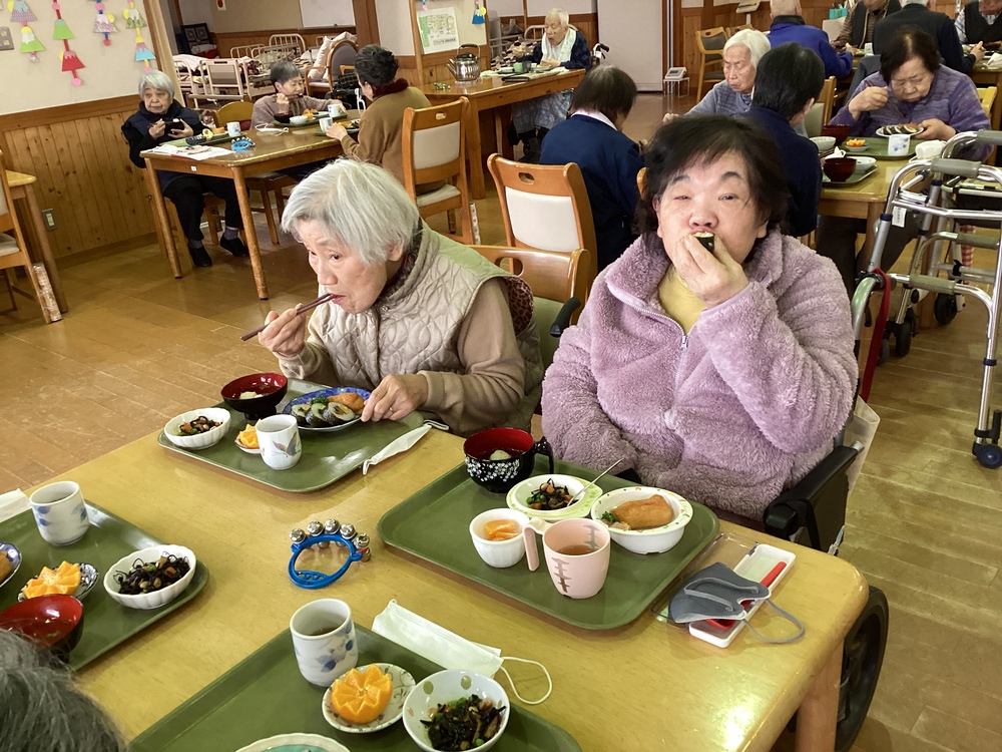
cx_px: 501
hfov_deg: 58.4
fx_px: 897
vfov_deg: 45.4
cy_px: 376
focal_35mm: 31
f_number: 2.4
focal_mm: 3.3
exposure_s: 1/50
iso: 200
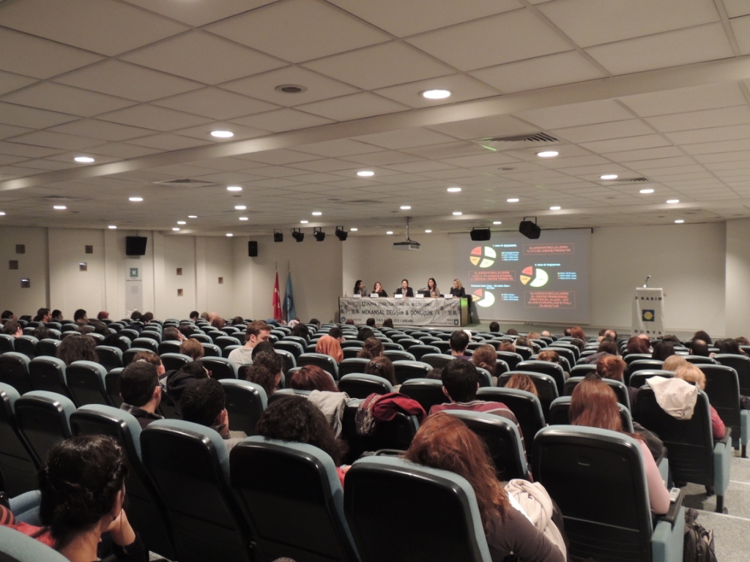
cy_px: 281
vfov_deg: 46.8
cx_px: 375
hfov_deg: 60.0
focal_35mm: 30
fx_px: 650
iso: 400
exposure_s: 1/8
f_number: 3.1
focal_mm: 5.3
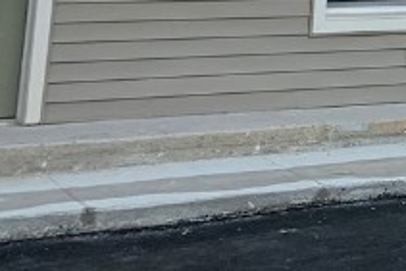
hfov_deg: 13.6
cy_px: -375
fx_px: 1478
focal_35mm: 131
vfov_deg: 9.4
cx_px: 789
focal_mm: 4.25
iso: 25
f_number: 1.8
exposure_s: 1/972
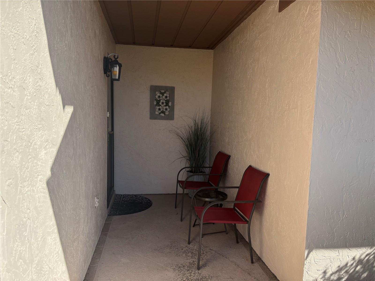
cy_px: 140
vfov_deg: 53.1
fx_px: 282
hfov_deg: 67.3
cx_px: 188
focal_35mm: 26
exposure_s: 1/1721
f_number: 1.6
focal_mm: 5.96
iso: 50
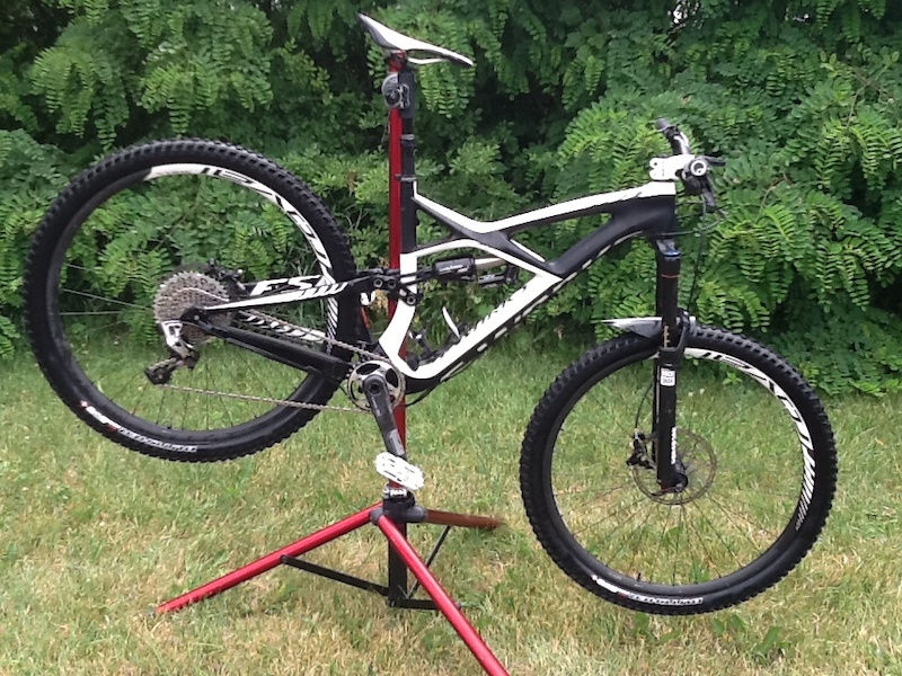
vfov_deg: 32.9
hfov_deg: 42.9
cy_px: 338
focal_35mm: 44
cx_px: 451
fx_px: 1147
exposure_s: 1/252
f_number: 2.4
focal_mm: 2.03
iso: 40
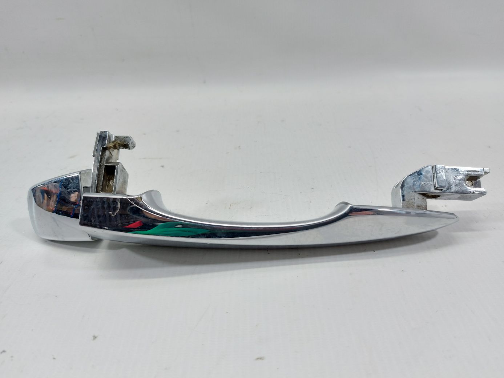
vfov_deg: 56.8
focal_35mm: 24
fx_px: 349
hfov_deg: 71.6
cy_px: 189
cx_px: 252
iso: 80
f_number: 1.8
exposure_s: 1/50
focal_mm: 5.23
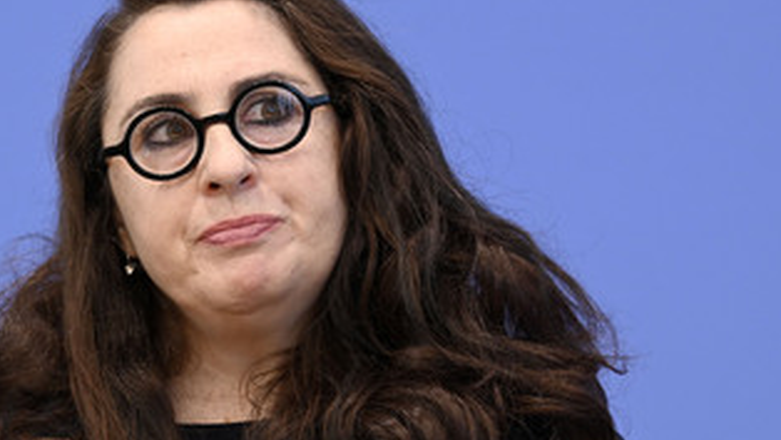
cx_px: 295
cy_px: 226
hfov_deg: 8.7
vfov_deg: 4.9
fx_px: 5138
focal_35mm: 248
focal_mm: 165
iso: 2500
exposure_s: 1/400
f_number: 5
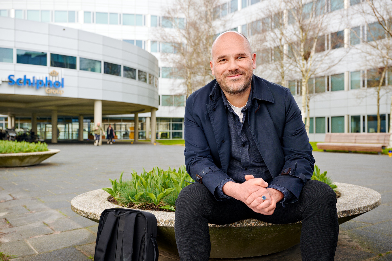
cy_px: 130
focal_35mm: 35
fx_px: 381
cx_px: 196
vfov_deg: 37.9
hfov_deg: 54.4
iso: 64
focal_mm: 35
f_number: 5
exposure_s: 1/100
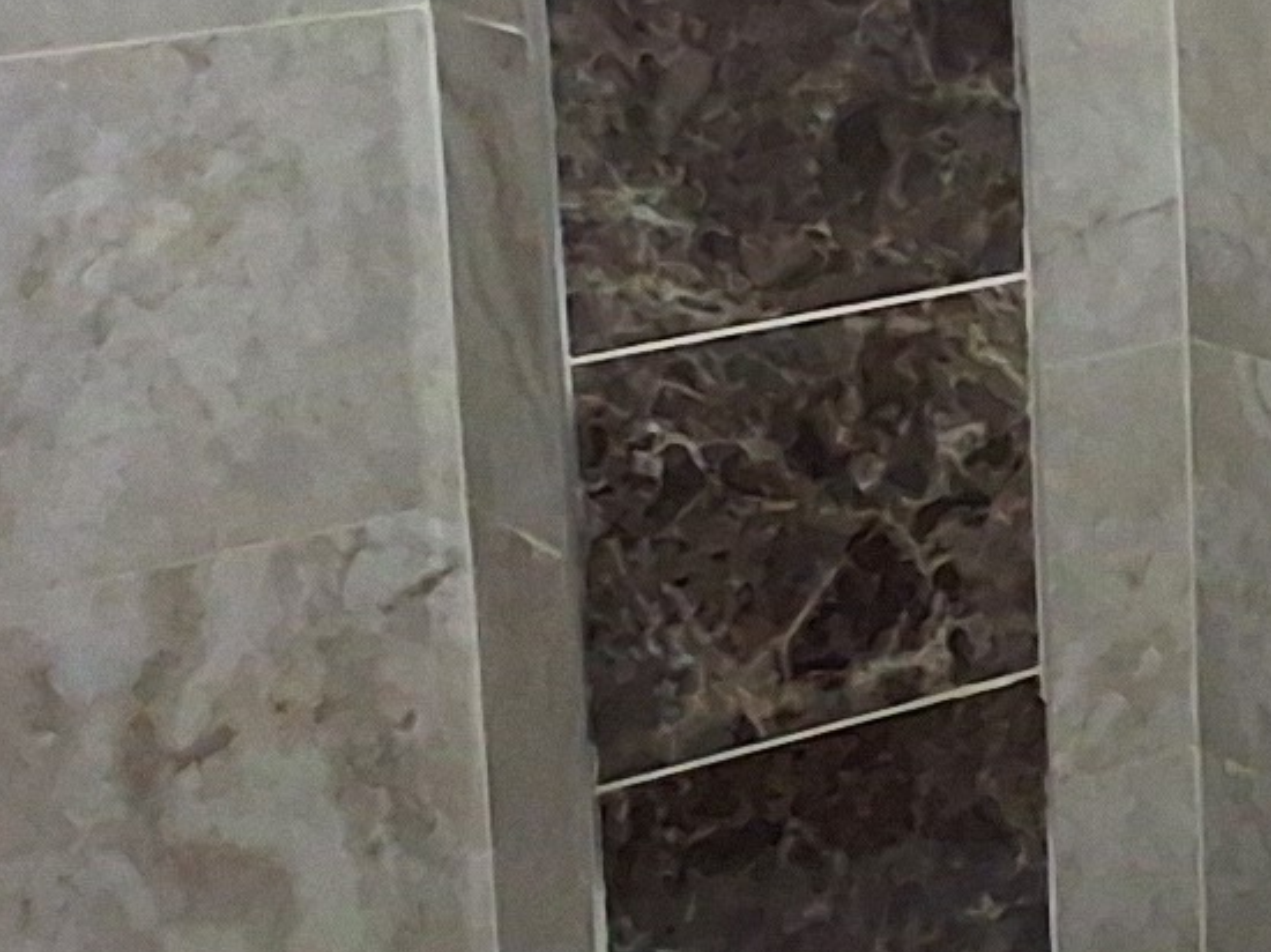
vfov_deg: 15.4
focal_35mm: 95
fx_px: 3487
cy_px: 118
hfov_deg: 19.6
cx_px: 1451
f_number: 2.2
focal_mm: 1.64
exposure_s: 1/50
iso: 400
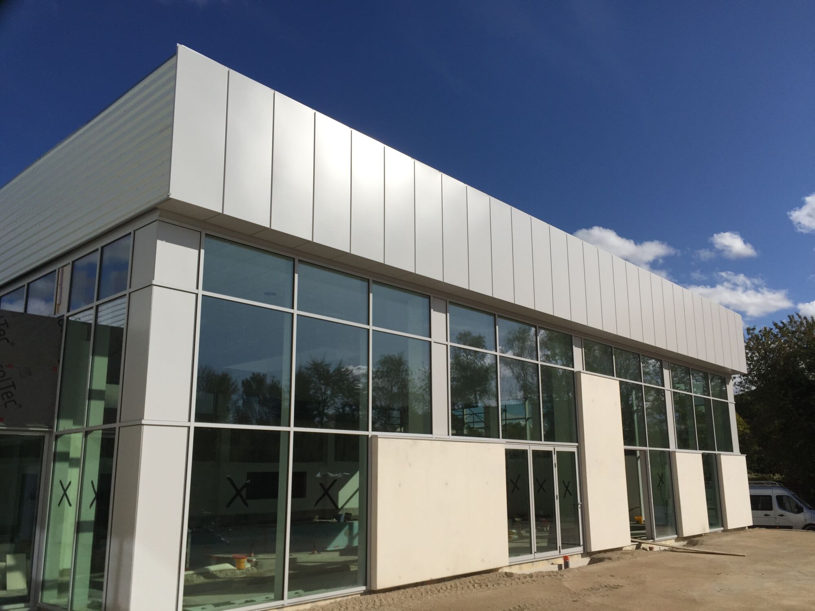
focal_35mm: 29
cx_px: 408
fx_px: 683
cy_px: 306
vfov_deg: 48.2
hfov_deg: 61.7
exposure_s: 1/5650
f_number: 2.2
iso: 32
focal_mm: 4.15
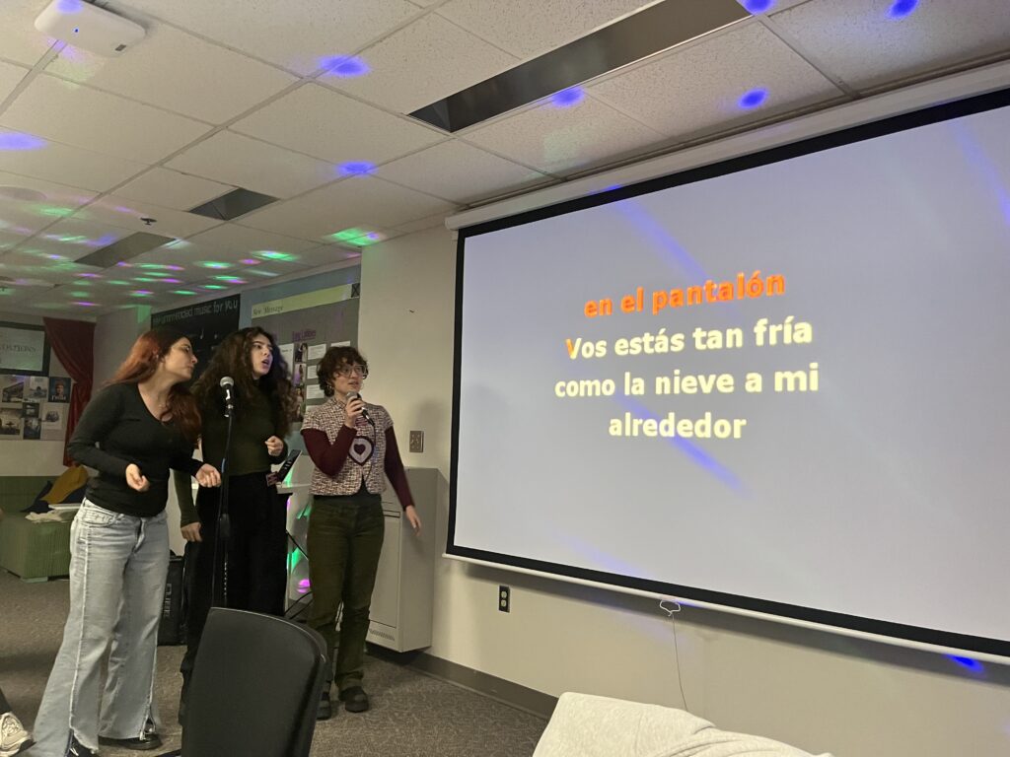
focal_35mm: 26
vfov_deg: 53.1
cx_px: 505
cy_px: 378
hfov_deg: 67.3
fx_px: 759
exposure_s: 1/50
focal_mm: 5.1
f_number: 1.6
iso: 500
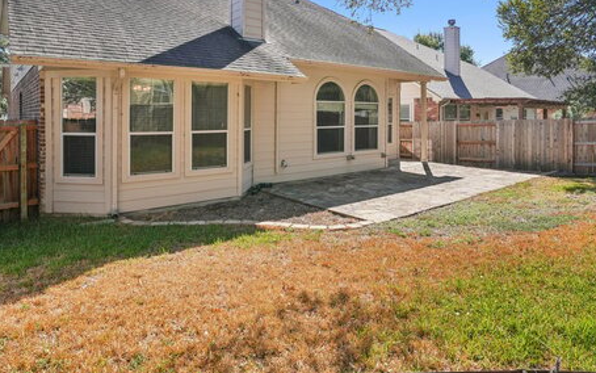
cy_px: 127
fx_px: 374
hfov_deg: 77.1
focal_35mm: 23
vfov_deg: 52.1
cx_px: 312
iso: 200
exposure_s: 1/350
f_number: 8
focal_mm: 16
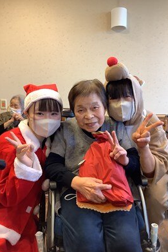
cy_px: 128
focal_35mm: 33
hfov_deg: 40.0
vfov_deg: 57.2
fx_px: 231
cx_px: 84
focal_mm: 3.3
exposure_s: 1/60
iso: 200
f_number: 2.4
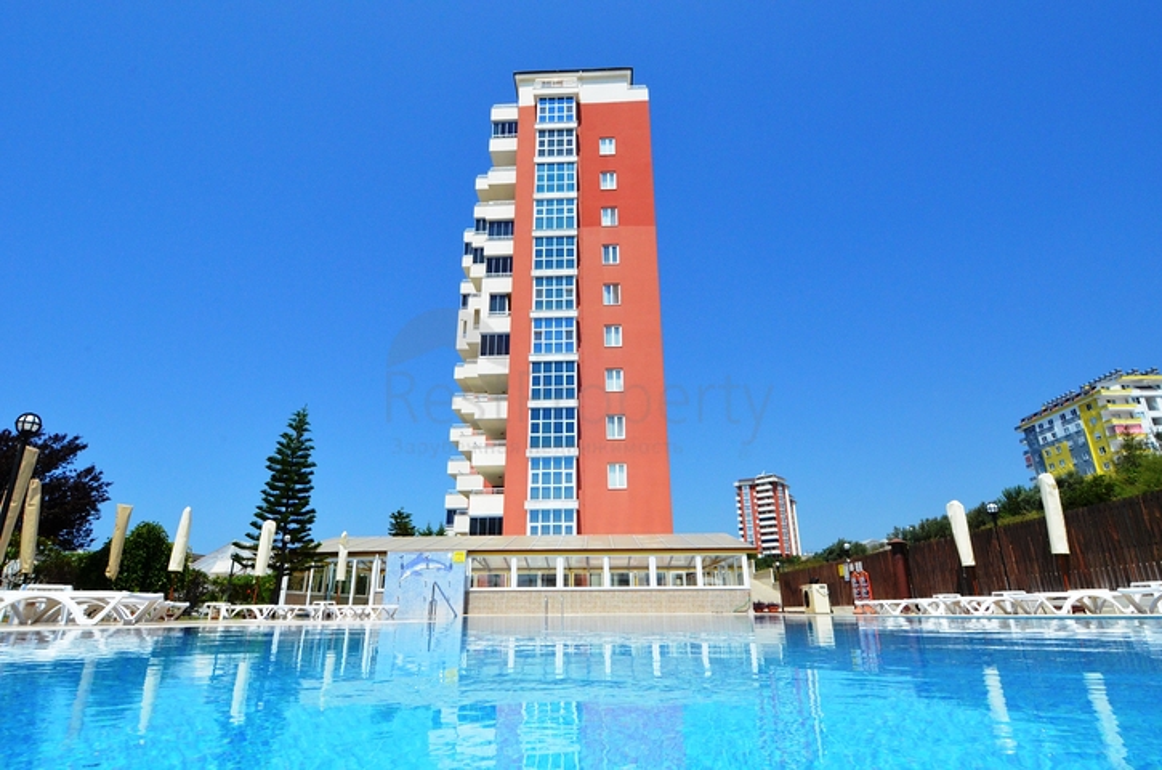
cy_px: 385
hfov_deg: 90.1
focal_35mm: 18
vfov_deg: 67.1
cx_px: 581
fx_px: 580
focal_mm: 12
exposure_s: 1/1250
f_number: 18
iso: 2500
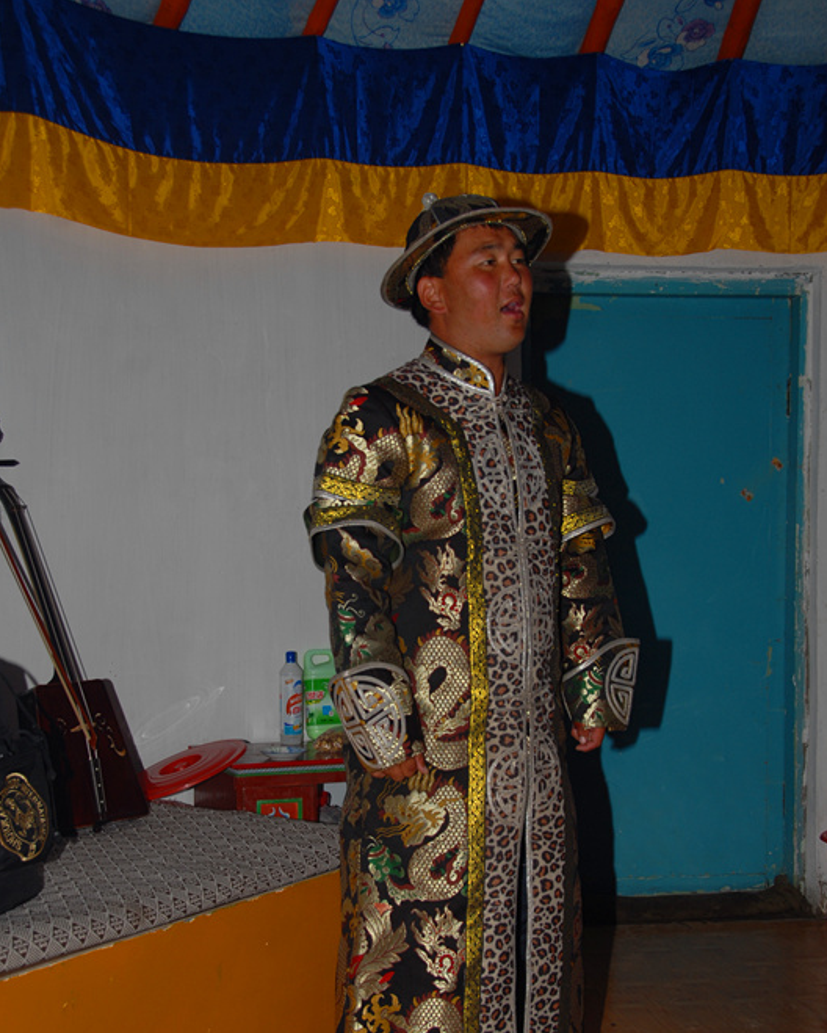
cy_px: 624
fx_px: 1515
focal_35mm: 50
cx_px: 414
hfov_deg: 30.5
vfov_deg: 37.5
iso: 100
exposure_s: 1/60
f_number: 5.6
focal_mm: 29
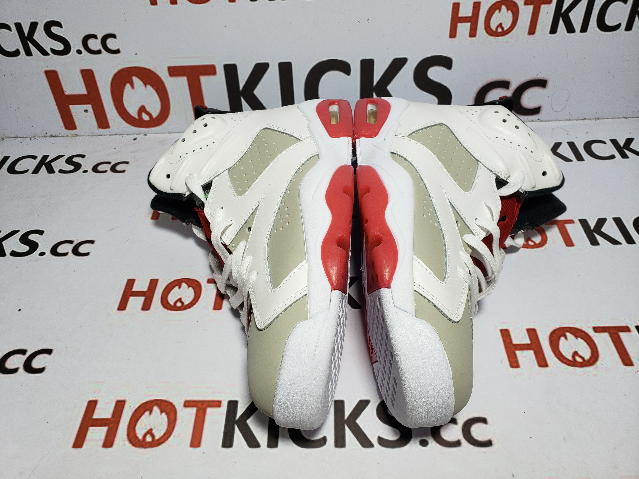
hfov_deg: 67.3
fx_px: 480
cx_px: 320
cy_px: 240
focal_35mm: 26
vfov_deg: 53.1
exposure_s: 1/258
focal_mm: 4.3
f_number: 2.4
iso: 50
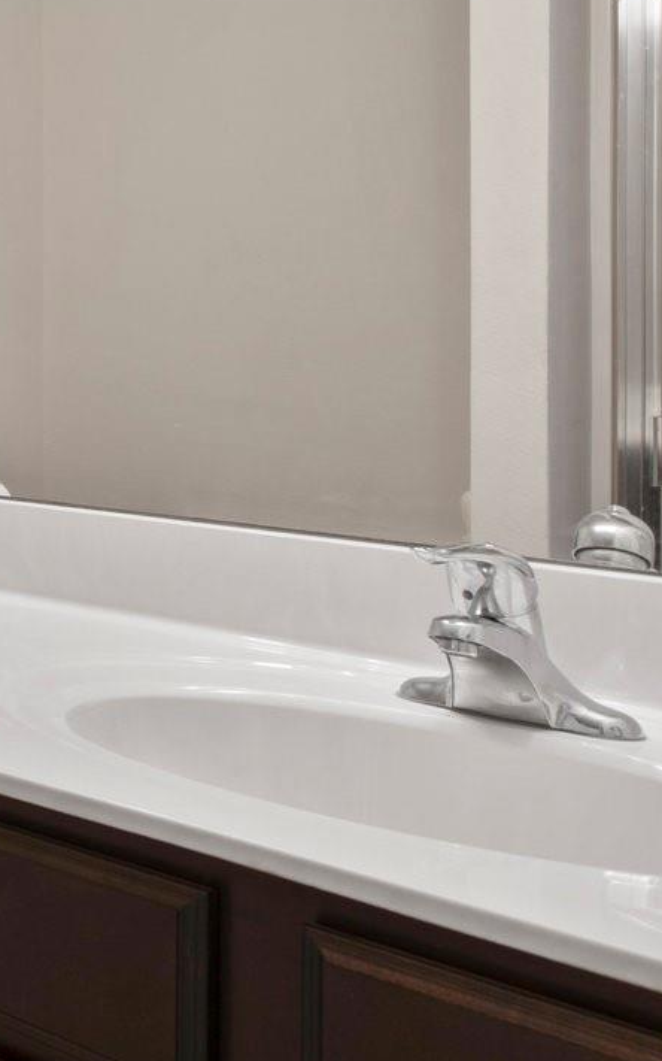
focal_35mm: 47
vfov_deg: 42.1
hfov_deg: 18.6
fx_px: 1358
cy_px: 351
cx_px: -637
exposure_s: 1
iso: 100
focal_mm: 16
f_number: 11
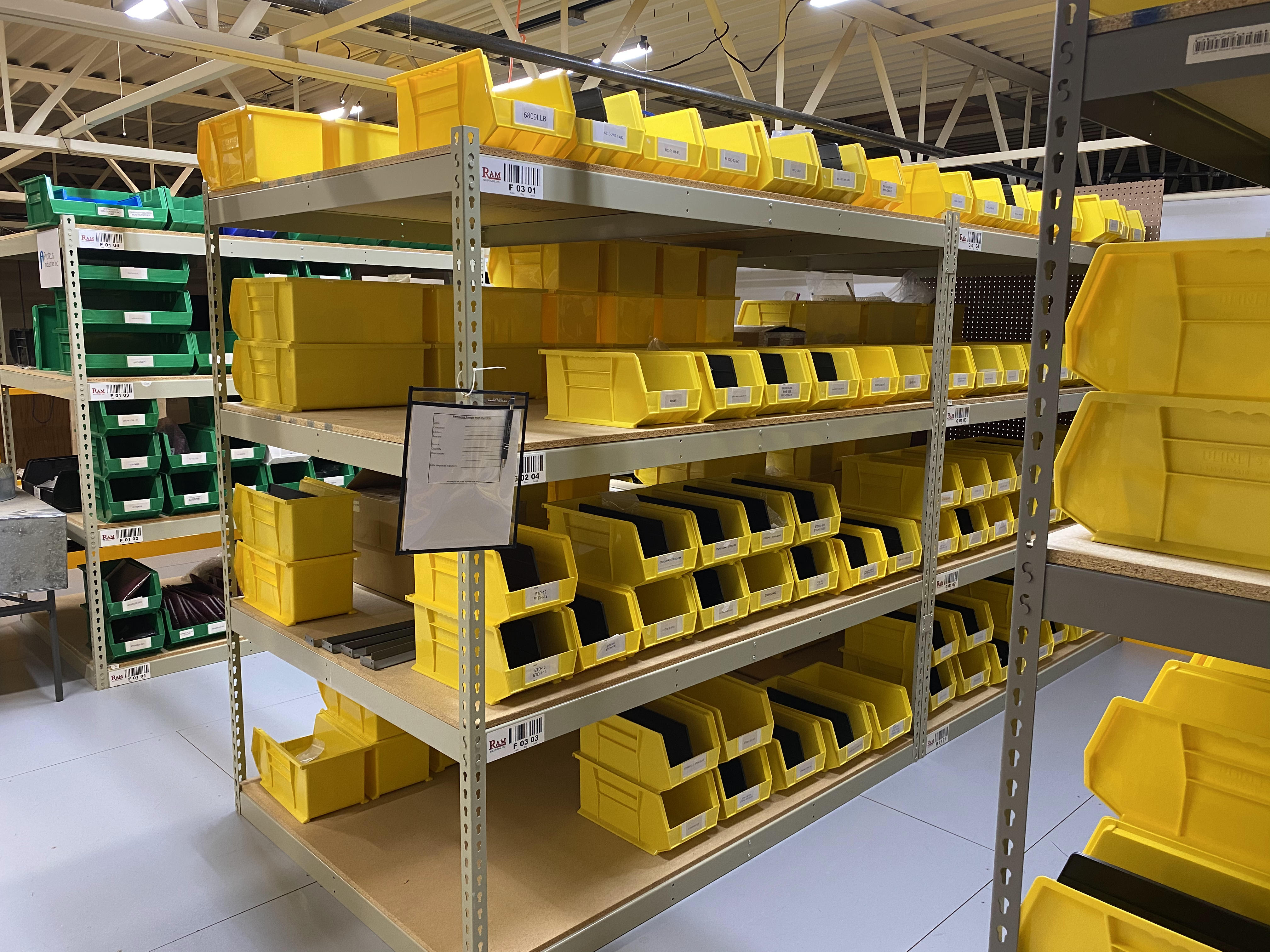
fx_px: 954
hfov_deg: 67.3
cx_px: 635
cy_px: 476
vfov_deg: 53.1
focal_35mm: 26
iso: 125
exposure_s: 1/60
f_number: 1.8
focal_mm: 4.2
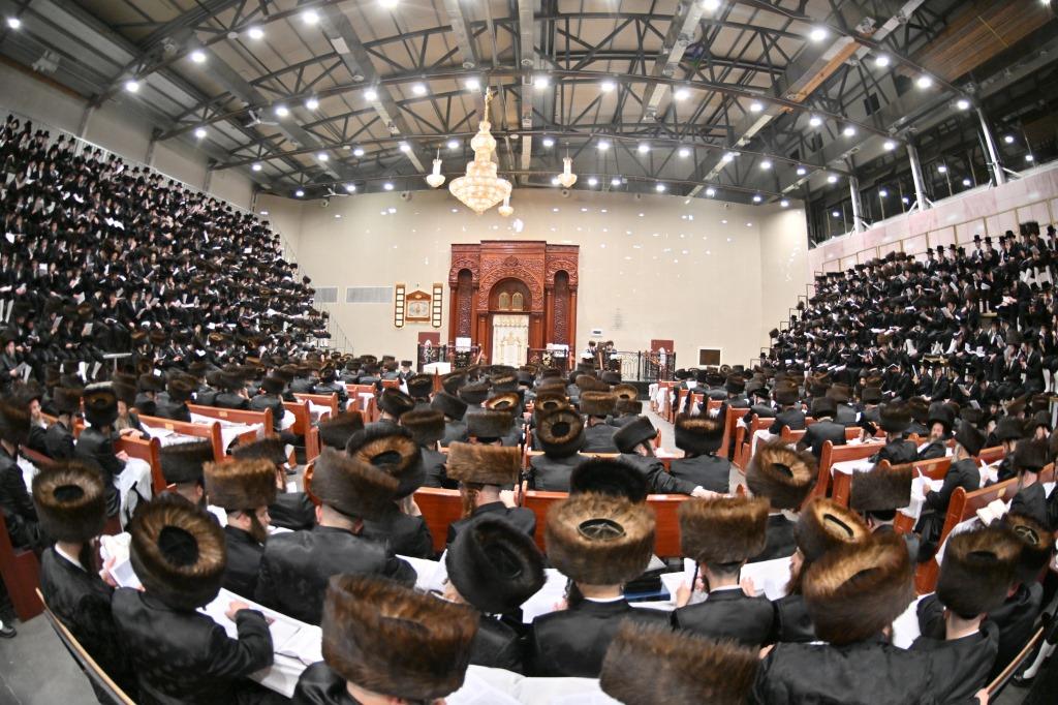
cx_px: 529
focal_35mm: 15
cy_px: 352
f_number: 2.8
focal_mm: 10.5
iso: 320
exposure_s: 1/250
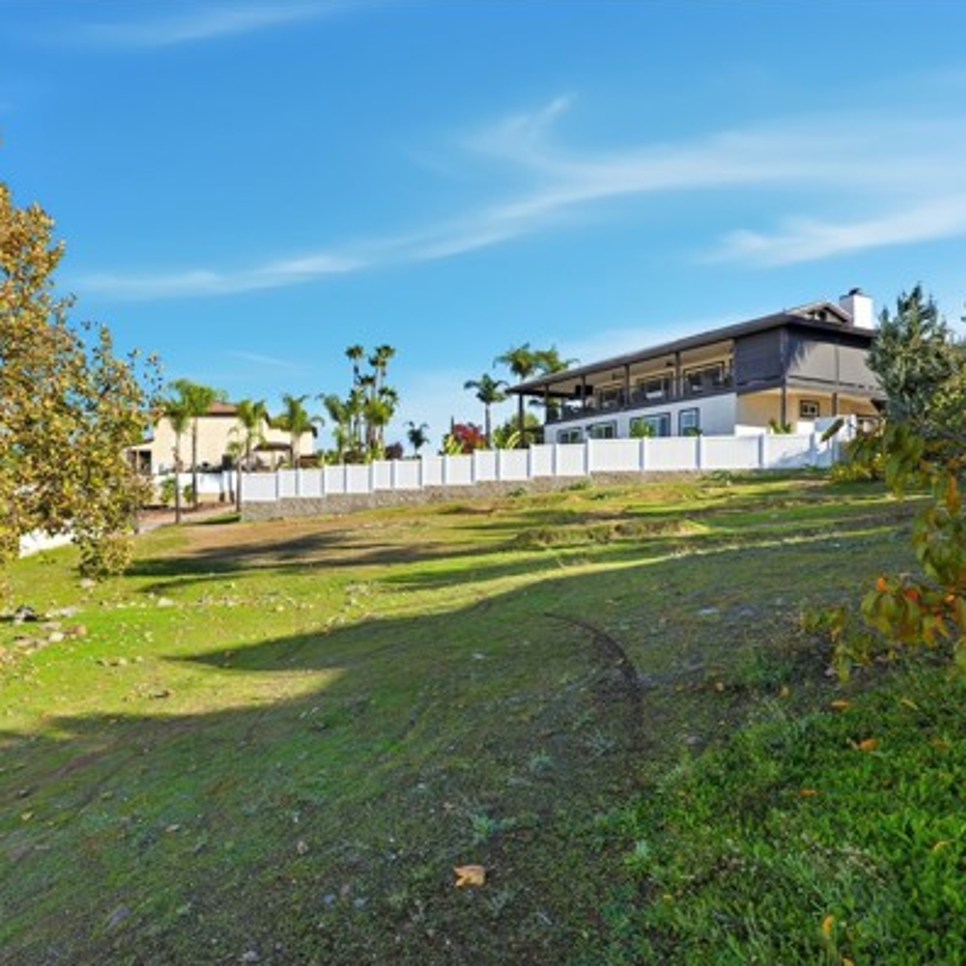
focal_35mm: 22
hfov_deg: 67.0
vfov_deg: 69.5
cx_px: 293
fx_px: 695
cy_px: 516
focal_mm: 16
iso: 320
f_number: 8
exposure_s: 1/1600
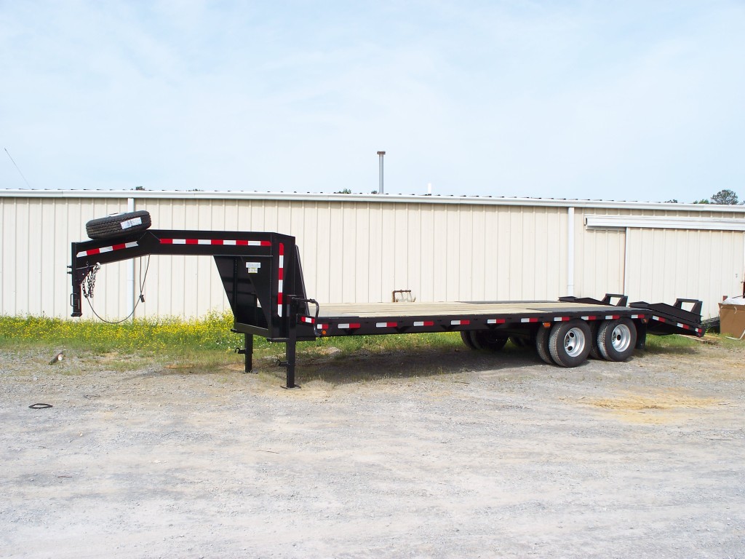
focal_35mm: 36
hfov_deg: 51.4
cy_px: 280
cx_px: 372
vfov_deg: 39.7
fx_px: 775
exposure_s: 1/320
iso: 80
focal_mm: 7.54
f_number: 5
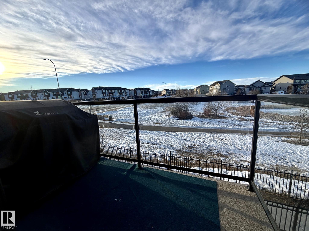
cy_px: 116
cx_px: 154
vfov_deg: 85.7
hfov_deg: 102.1
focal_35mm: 14
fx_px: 125
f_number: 2.2
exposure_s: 1/770
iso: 25
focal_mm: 2.22
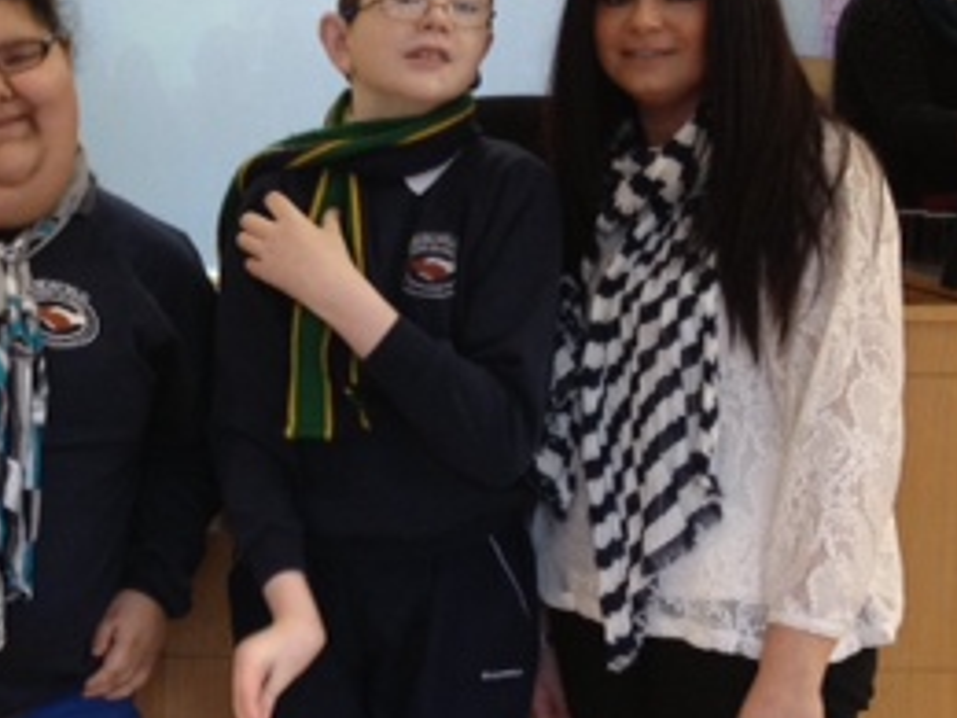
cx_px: -44
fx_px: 2378
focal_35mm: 86
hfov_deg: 21.8
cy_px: 295
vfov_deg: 17.2
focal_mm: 4.28
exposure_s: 1/20
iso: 160
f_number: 2.4
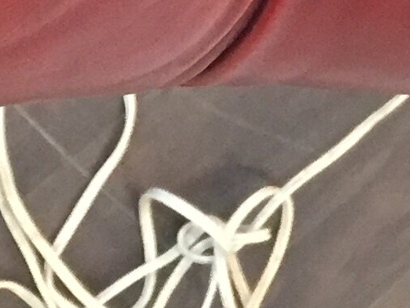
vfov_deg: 7.2
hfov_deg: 10.5
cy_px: -564
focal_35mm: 188
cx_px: 181
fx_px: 2228
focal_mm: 4.15
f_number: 2.2
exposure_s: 1/33
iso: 320
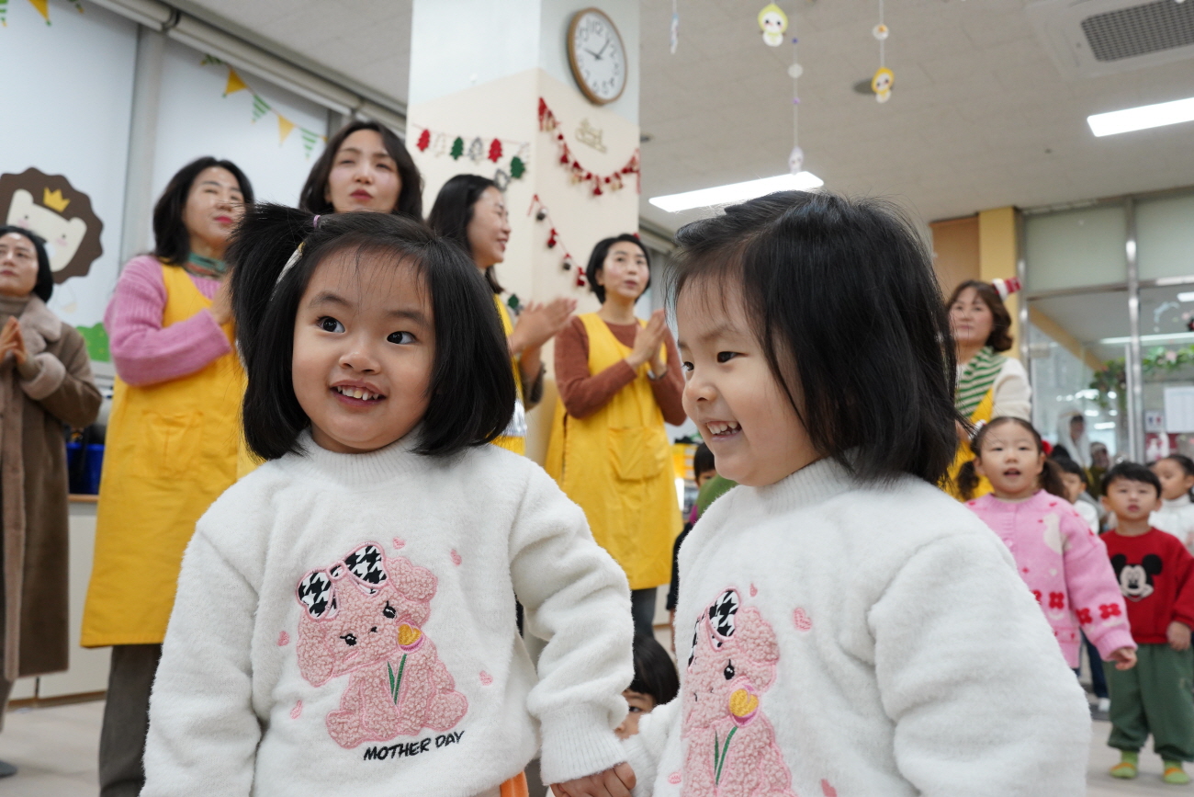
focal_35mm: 32
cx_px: 597
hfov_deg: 58.7
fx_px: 1061
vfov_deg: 41.1
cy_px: 398
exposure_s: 1/80
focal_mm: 32
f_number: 7.1
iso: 2500
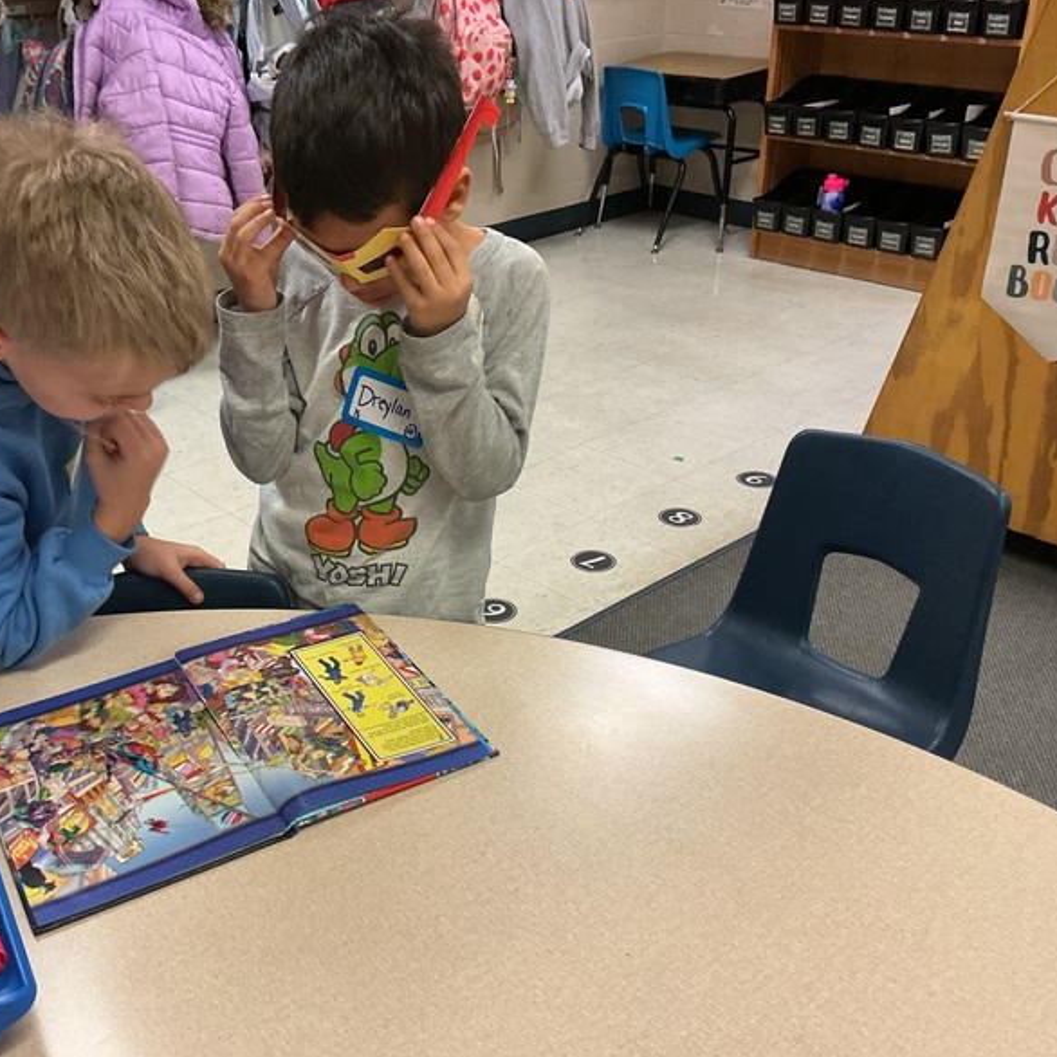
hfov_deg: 46.9
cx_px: 406
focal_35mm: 35
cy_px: 532
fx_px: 1209
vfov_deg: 47.2
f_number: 1.8
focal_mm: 3
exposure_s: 1/60
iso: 125
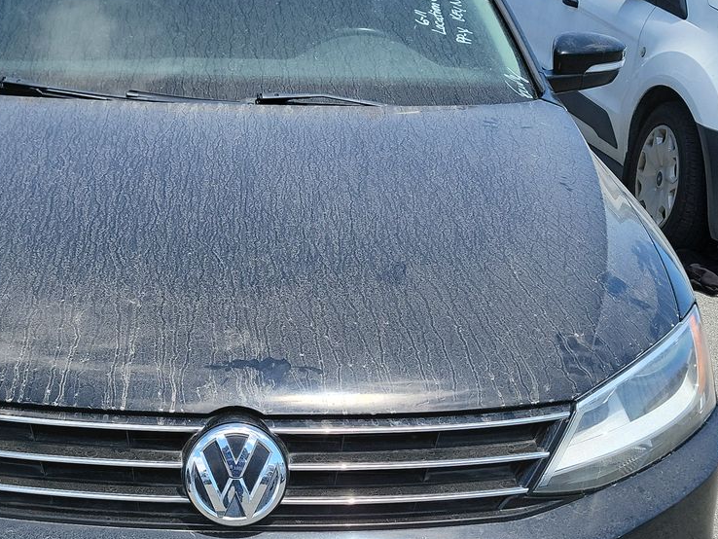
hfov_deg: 36.3
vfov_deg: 28.0
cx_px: 219
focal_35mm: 52
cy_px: 324
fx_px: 1079
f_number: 1.8
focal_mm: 6.7
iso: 50
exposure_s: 1/513
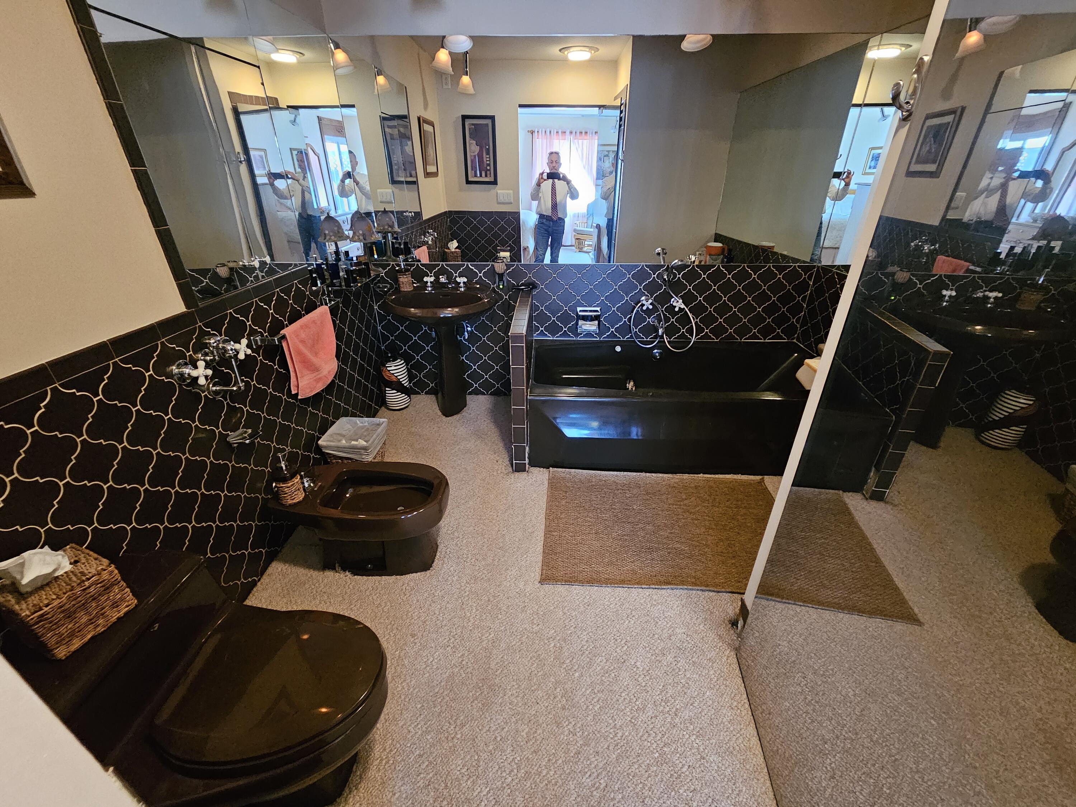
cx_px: 538
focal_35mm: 13
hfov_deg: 106.2
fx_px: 404
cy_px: 404
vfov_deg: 89.9
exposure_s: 1/24
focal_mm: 2.2
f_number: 2.2
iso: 1000
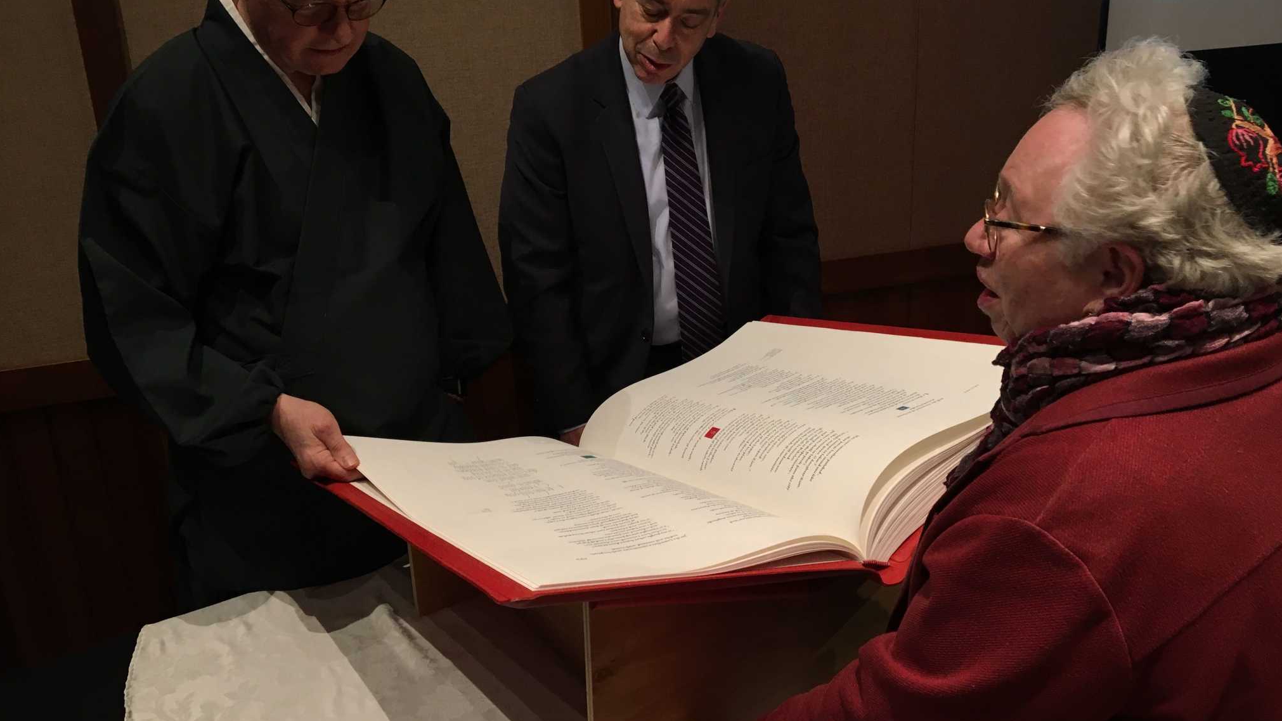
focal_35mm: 32
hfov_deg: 61.0
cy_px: 313
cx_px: 635
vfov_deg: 36.6
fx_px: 1088
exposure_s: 1/30
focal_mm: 4.15
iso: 80
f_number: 2.2
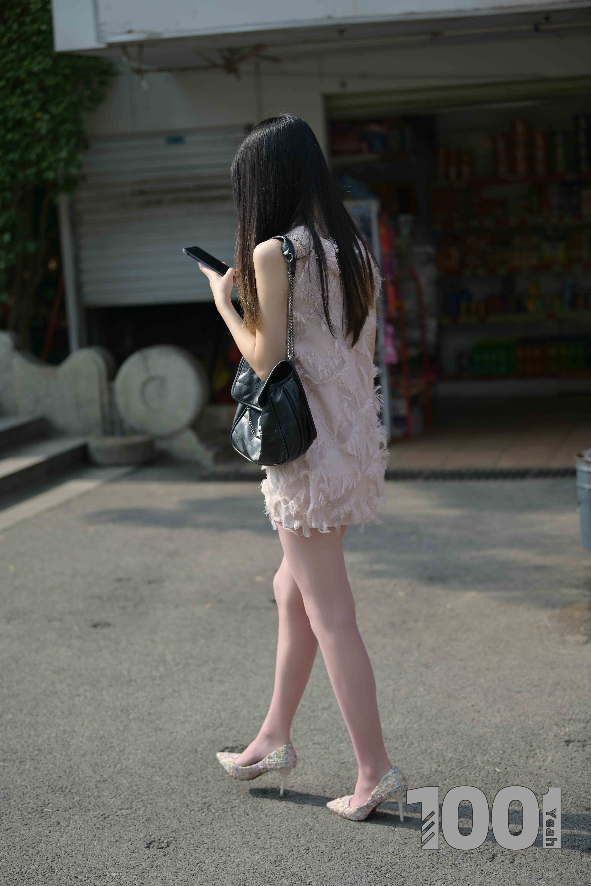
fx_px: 1847
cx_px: 296
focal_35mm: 75
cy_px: 443
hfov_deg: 18.2
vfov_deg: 27.0
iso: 100
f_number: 2.8
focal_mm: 75
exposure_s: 1/2000
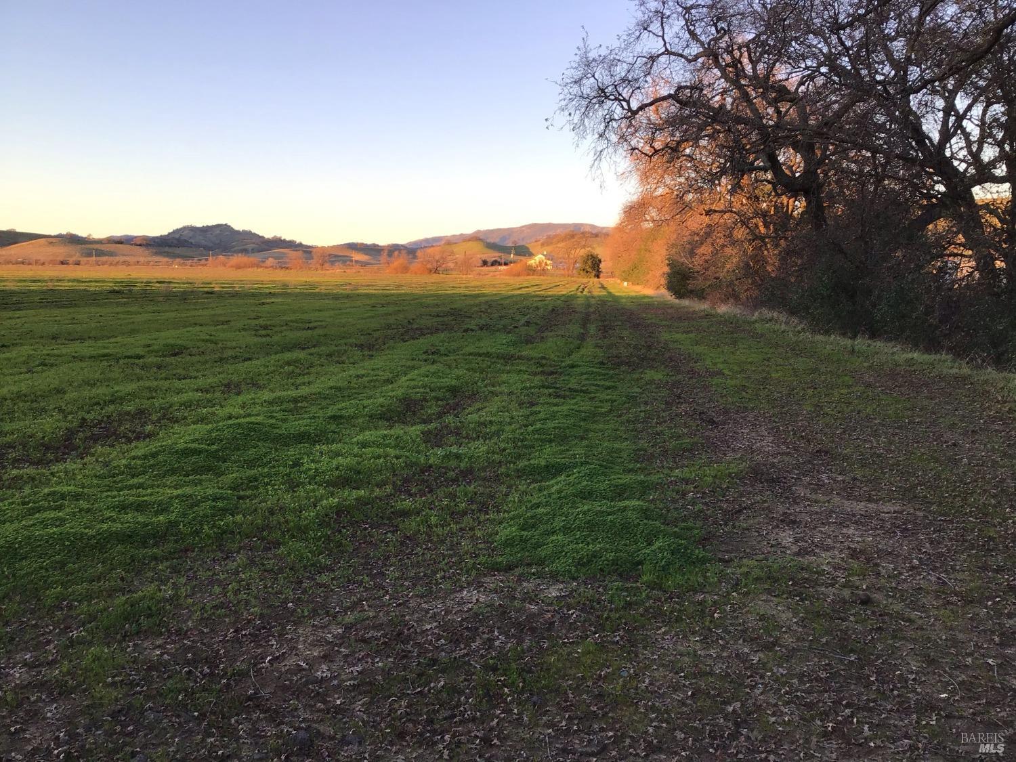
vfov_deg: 45.4
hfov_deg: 58.4
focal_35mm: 31
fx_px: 910
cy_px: 381
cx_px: 508
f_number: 2.4
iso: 25
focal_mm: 3.3
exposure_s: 1/120
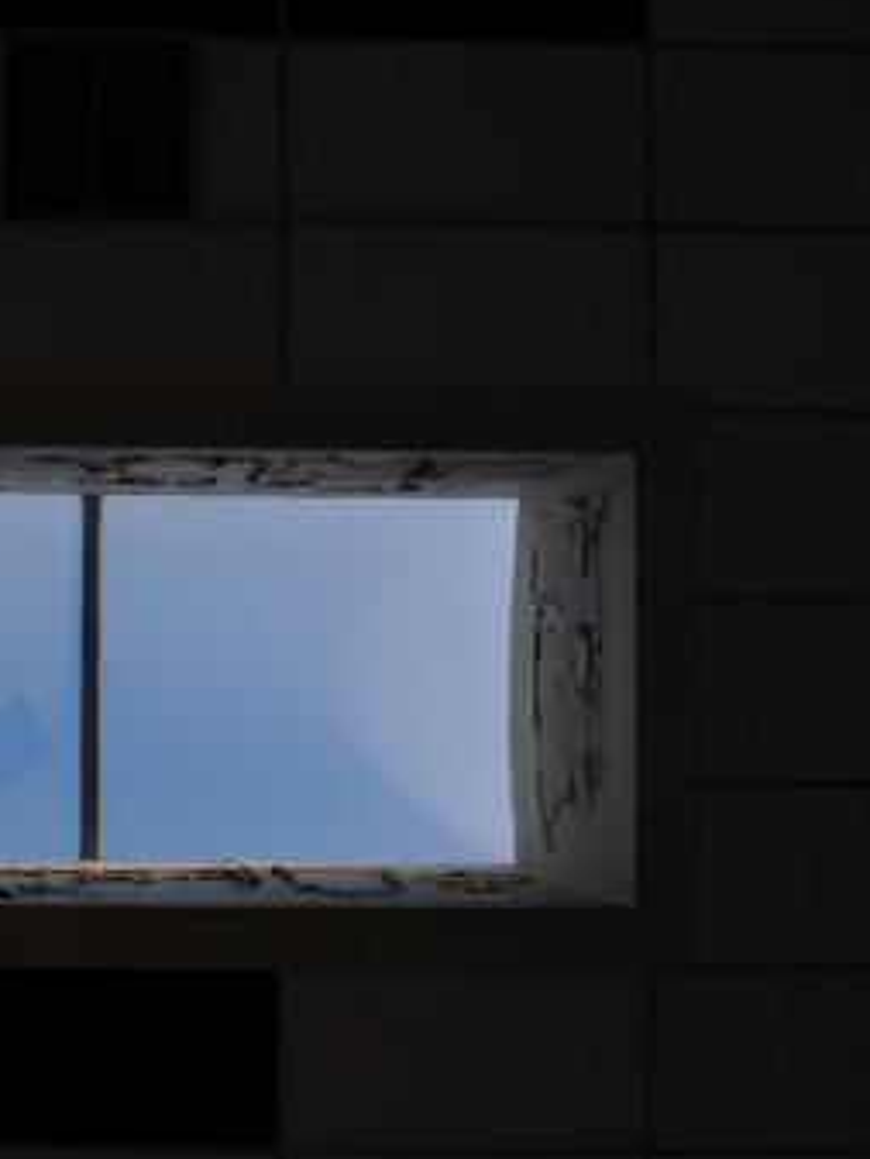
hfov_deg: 28.3
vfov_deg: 38.8
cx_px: 45
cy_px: 681
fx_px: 1641
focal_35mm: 49
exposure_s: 1/200
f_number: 7.1
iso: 200
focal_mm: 20
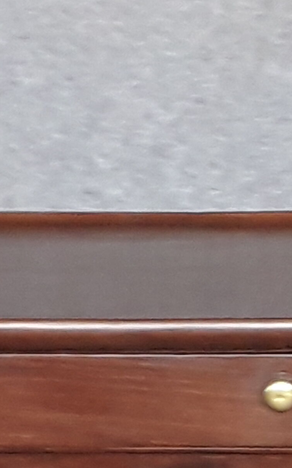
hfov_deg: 13.2
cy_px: 657
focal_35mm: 98
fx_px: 1249
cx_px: 293
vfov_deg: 19.1
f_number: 1.9
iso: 80
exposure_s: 1/50
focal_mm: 3.6
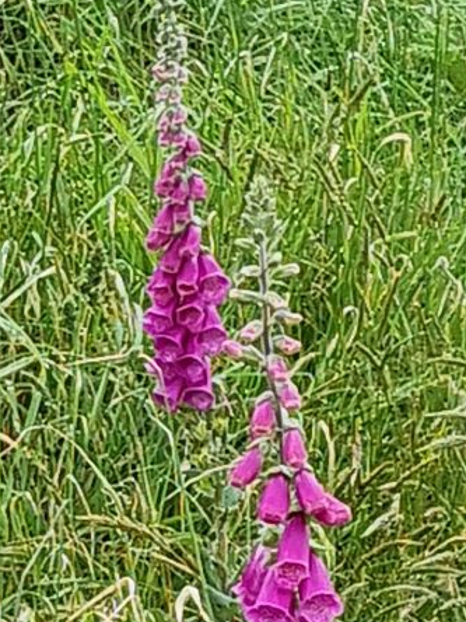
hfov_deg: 14.2
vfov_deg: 18.3
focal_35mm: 100
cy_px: 808
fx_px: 1795
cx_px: -126
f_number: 1.8
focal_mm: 5.4
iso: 50
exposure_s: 1/1019
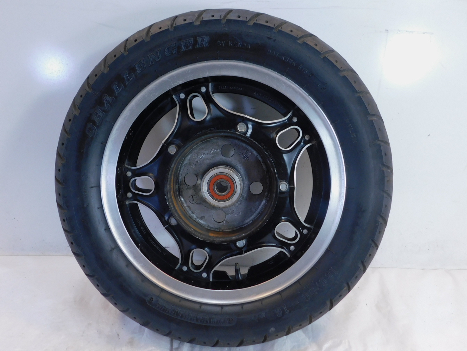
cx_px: 234
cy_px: 179
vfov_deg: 56.8
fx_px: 324
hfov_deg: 71.6
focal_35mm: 24
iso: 160
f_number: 3
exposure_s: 1/30
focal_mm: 4
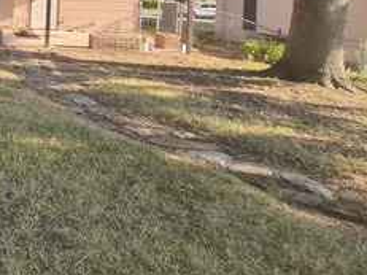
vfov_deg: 34.4
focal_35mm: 36
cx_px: -64
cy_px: -25
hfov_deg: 39.0
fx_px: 381
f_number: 2.2
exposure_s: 1/526
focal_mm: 1.74
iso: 50
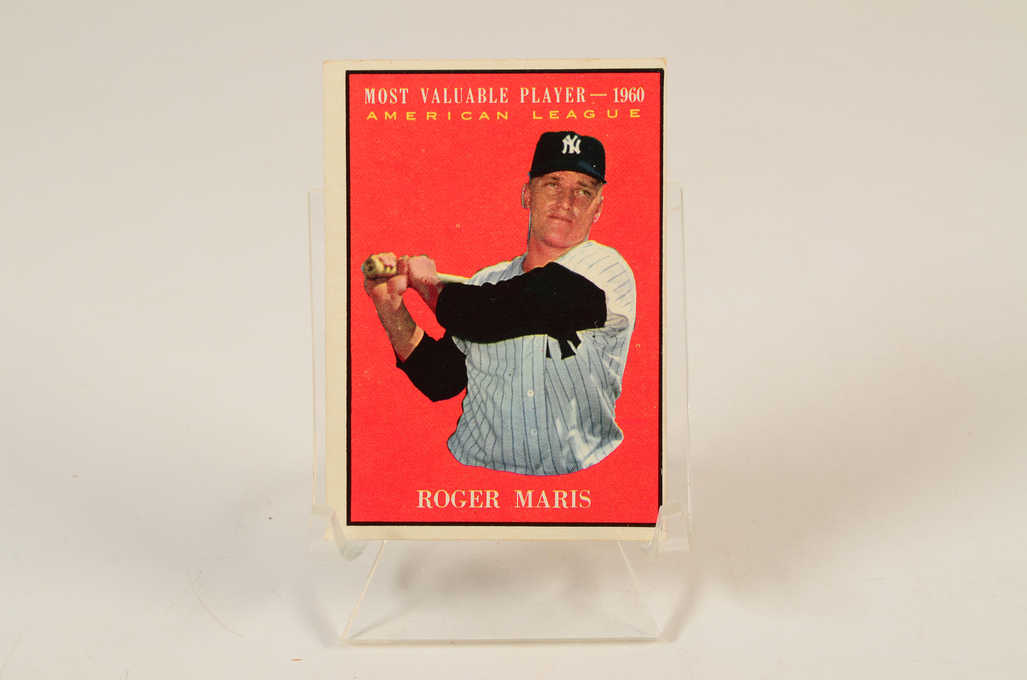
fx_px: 2221
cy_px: 340
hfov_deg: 26.0
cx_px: 514
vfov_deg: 17.4
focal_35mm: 78
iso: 200
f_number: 13
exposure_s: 1/160
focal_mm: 52
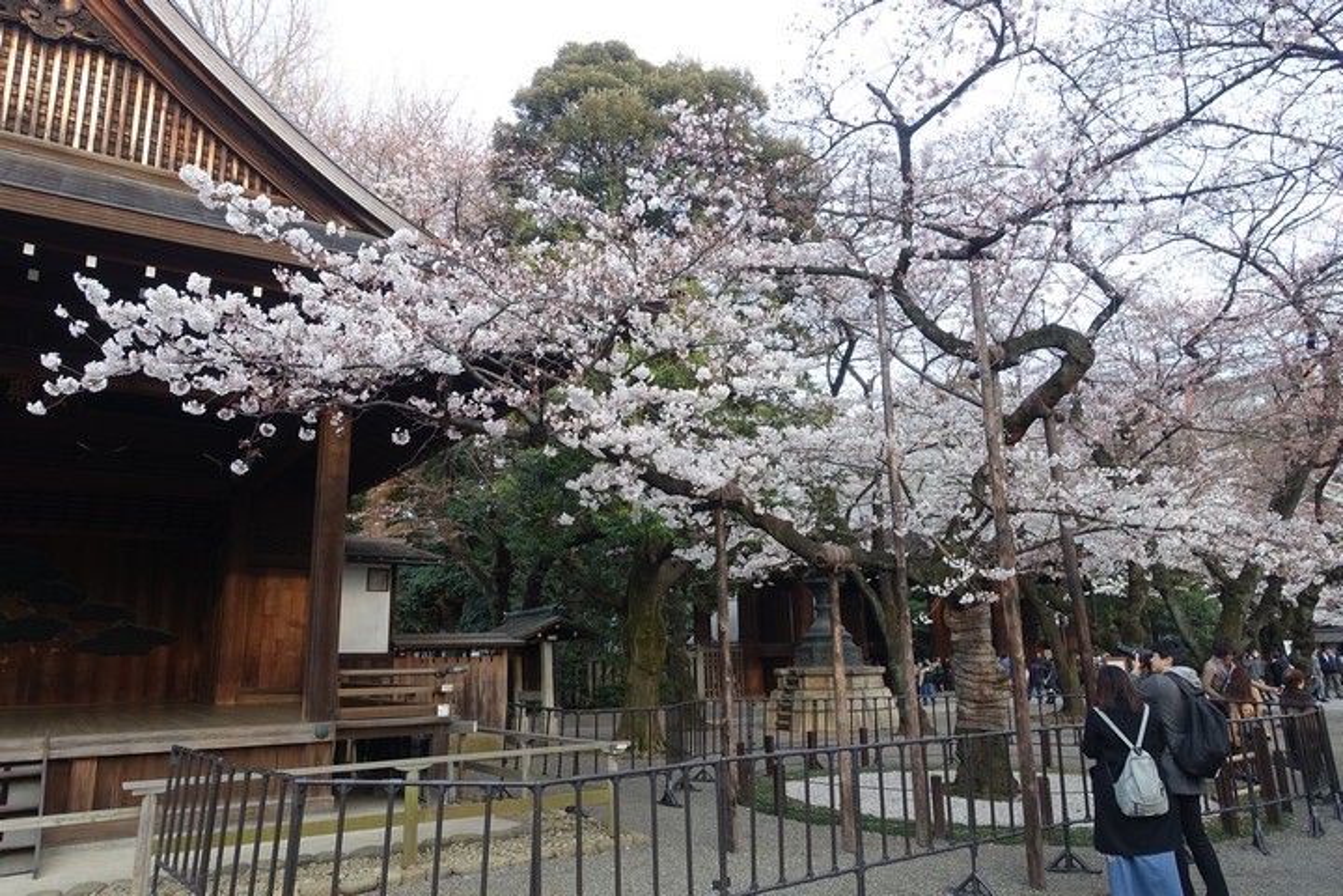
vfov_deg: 53.1
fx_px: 895
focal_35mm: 24
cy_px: 448
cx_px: 672
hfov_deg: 73.7
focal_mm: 8.8
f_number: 4.5
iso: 125
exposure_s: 1/80
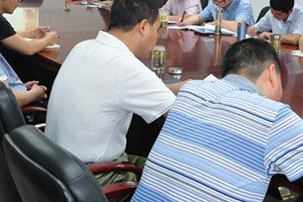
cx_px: 177
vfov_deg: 19.3
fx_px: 589
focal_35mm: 70
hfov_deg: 28.8
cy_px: 51
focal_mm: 22
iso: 2000
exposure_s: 1/160
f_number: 6.3
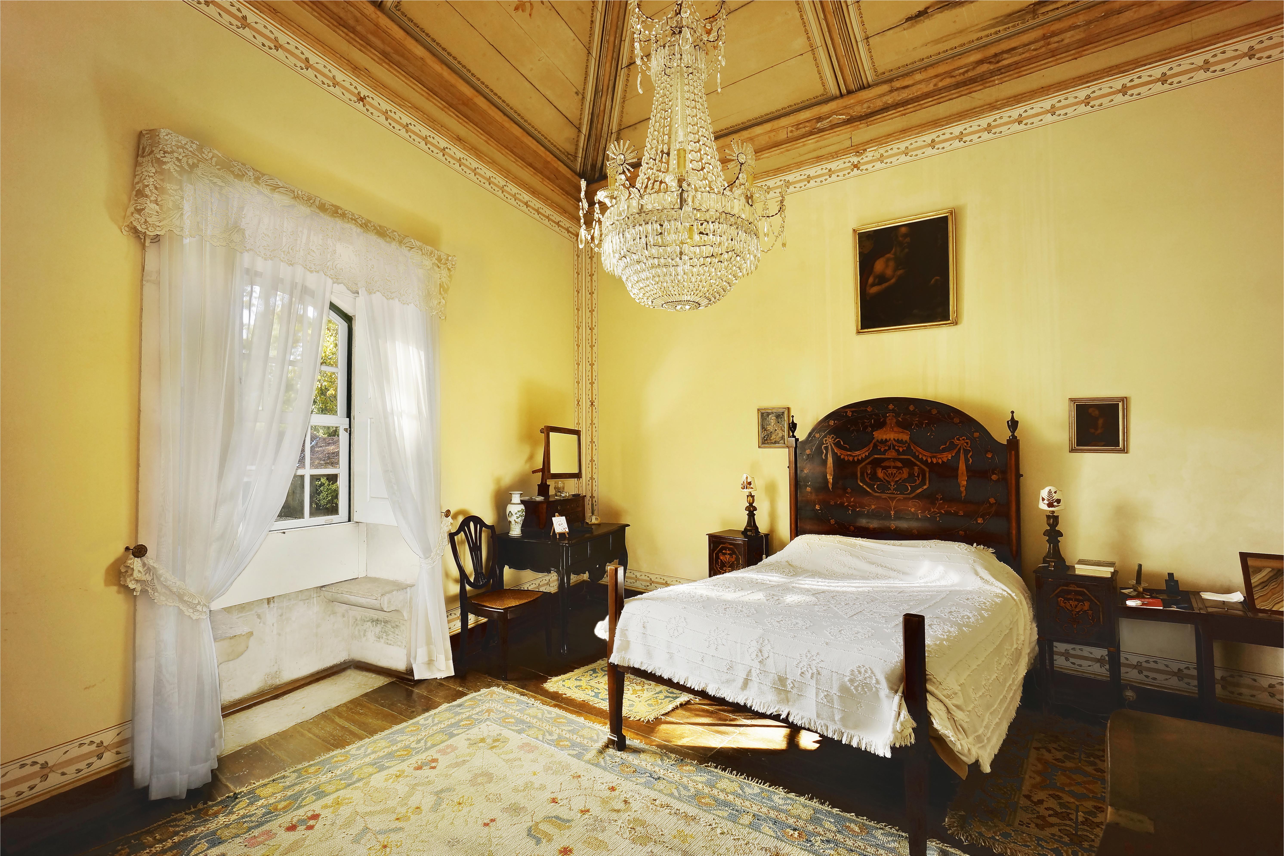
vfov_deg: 73.8
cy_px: 428
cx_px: 642
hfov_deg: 96.7
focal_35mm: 16
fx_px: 571
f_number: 6.3
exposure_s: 1/160
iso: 400
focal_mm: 11
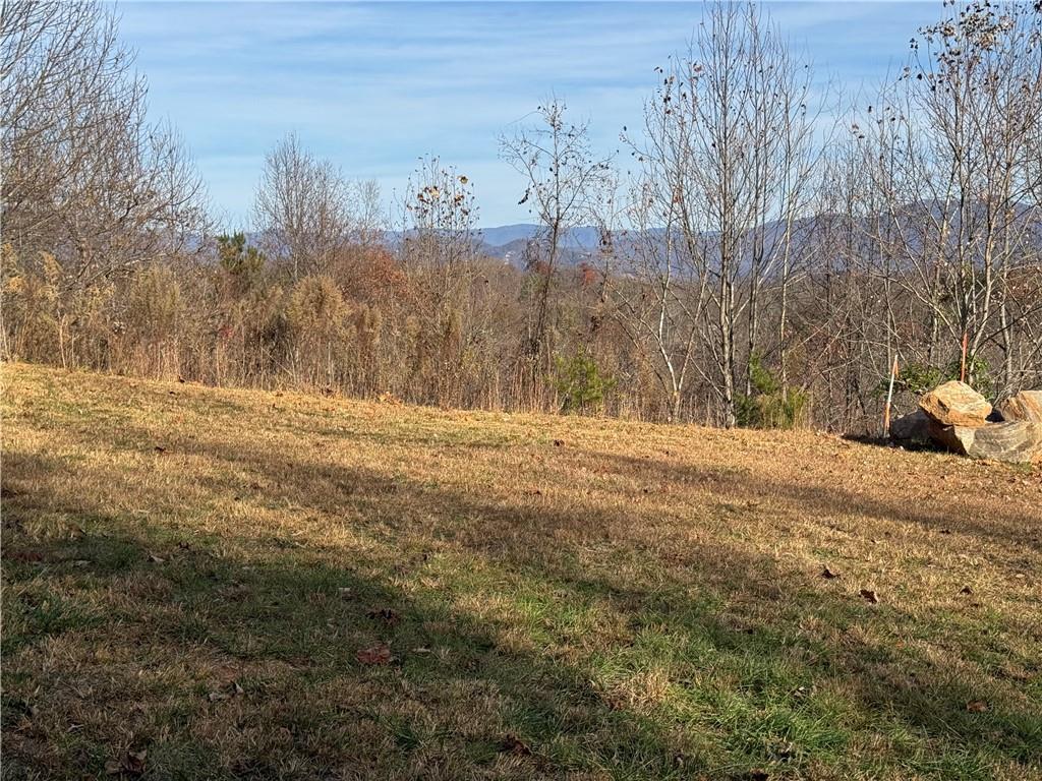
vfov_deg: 30.3
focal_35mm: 48
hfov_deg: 39.7
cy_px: 390
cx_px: 521
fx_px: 1445
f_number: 1.78
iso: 64
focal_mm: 6.76
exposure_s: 1/3817
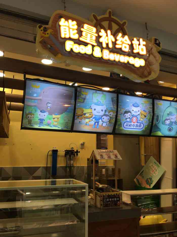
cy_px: 118
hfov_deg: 48.2
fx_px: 198
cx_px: 88
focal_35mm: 29
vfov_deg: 61.7
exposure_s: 1/50
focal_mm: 4.15
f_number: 2.2
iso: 25
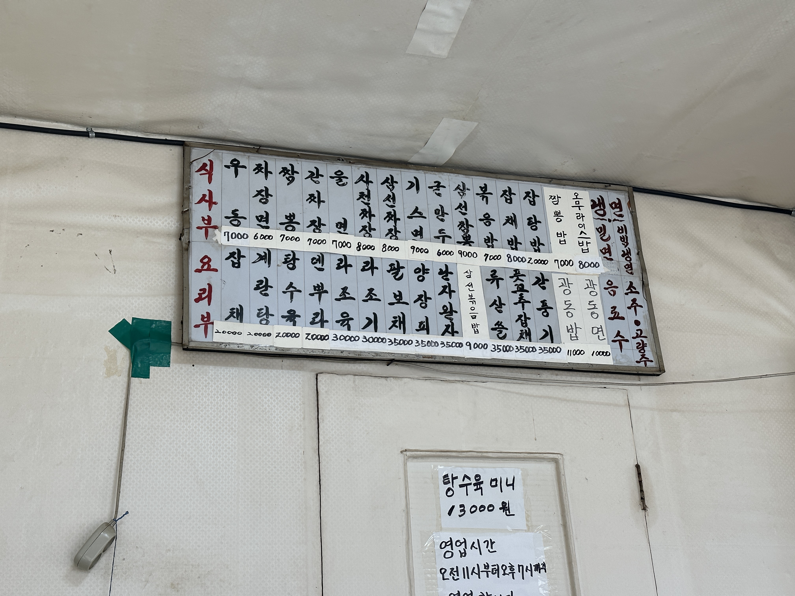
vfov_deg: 30.3
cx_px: 398
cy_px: 298
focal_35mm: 48
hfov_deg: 39.7
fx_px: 1102
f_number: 1.78
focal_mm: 6.86
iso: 64
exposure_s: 1/296
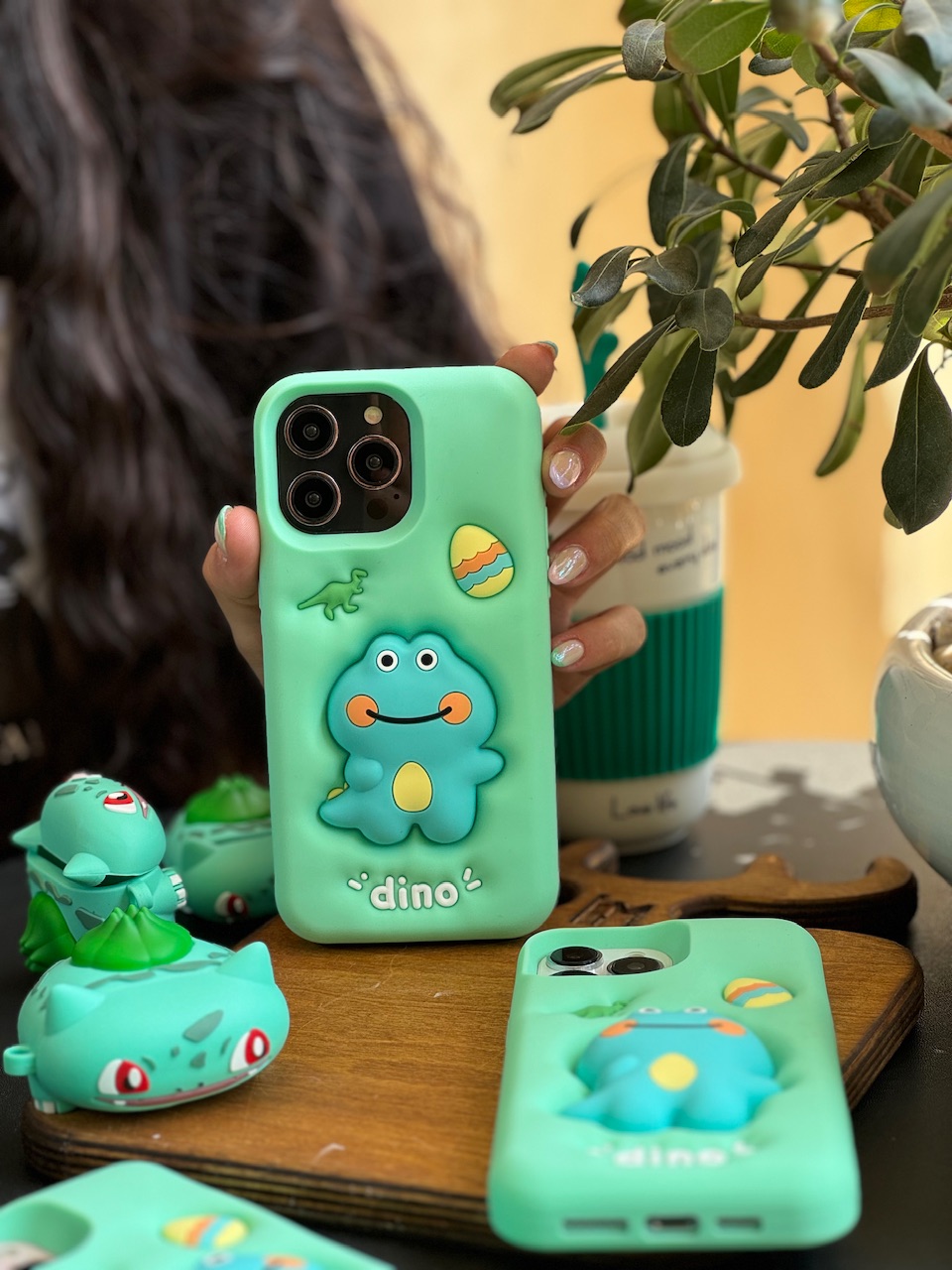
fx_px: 2824
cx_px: 476
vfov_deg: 25.3
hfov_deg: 19.1
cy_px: 635
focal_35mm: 77
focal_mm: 9
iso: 32
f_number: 2.8
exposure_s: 1/99
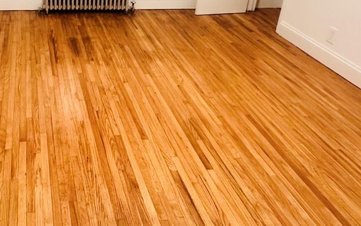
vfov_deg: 30.9
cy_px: 67
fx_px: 403
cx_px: 87
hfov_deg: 46.4
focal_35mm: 41
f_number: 2.2
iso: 400
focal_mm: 2.22
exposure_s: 1/60
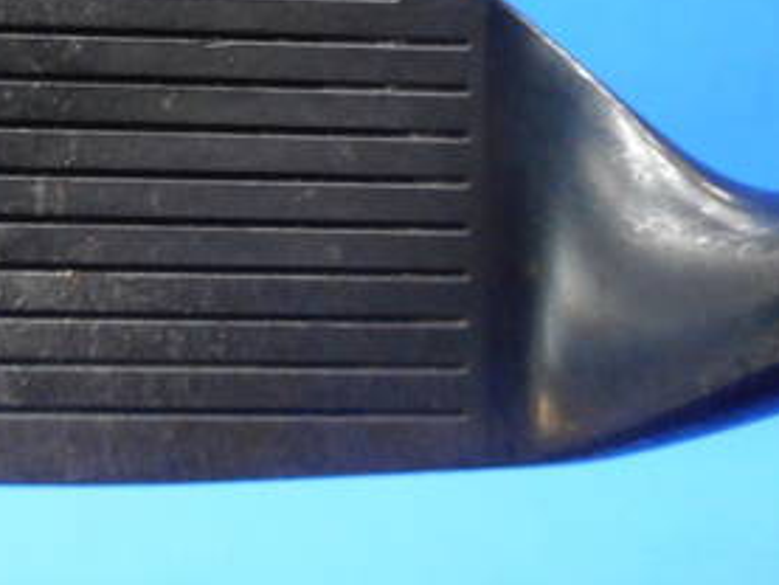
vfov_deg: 21.4
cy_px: 48
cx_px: 98
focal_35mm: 67
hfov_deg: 28.0
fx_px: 1508
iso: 360
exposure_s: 1/30
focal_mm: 5.2
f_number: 4
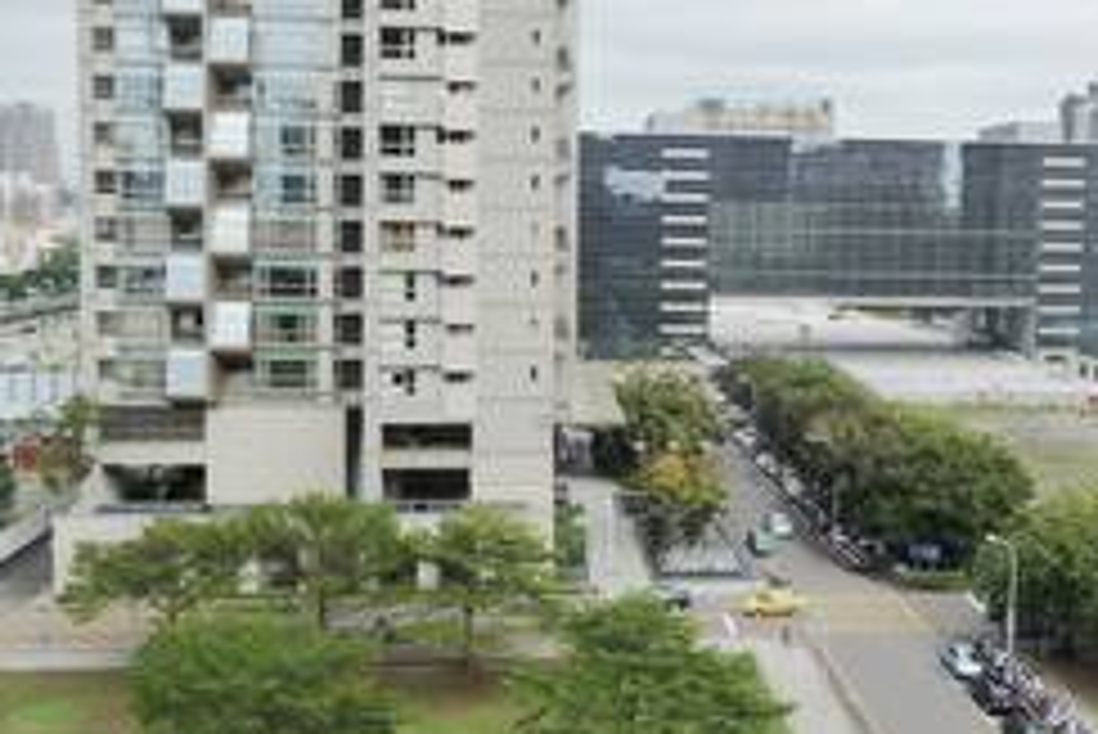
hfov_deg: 44.9
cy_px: 320
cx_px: 702
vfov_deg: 31.2
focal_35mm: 43
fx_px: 1312
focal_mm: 4.7
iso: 160
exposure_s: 1/1000
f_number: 3.3
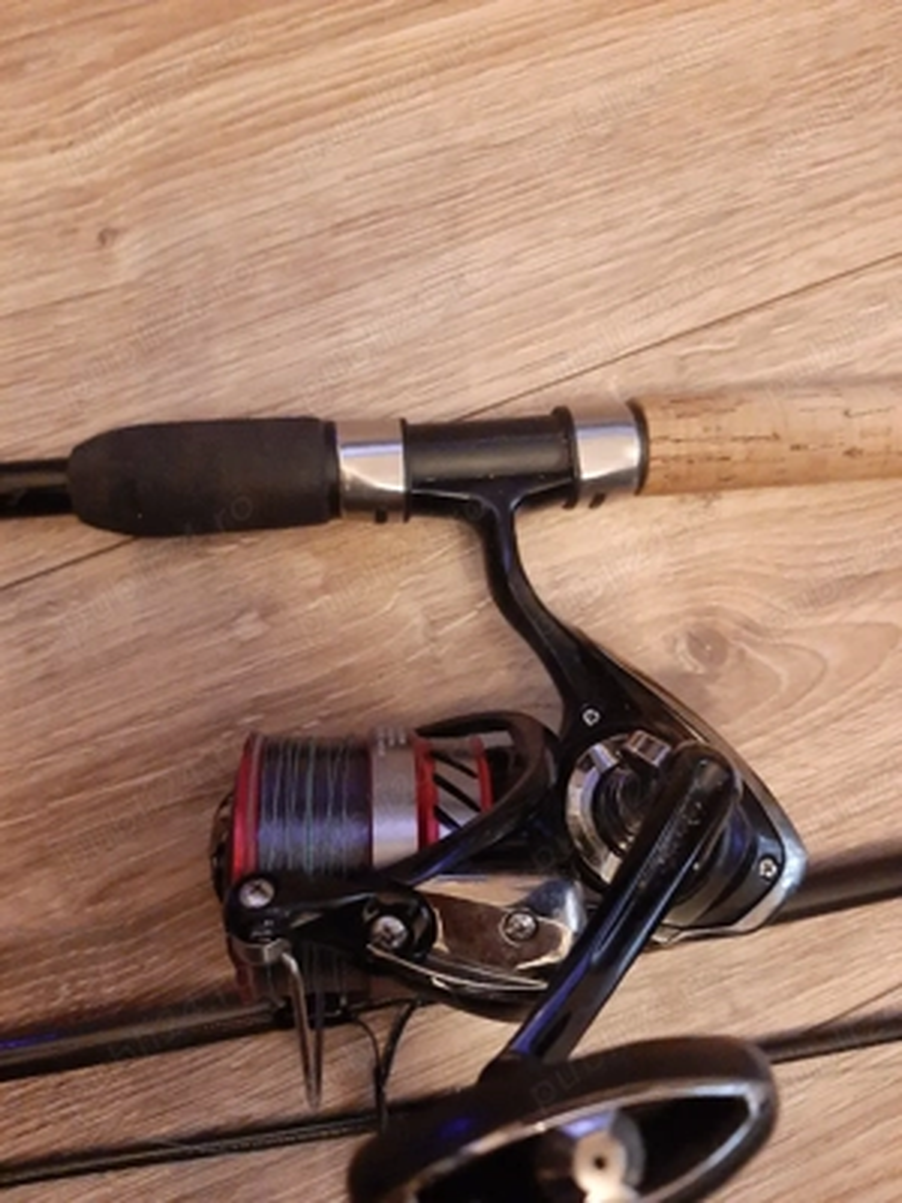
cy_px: 602
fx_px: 903
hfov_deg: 53.1
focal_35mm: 26
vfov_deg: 67.3
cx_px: 451
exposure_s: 1/20
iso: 640
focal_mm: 3.93
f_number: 1.7
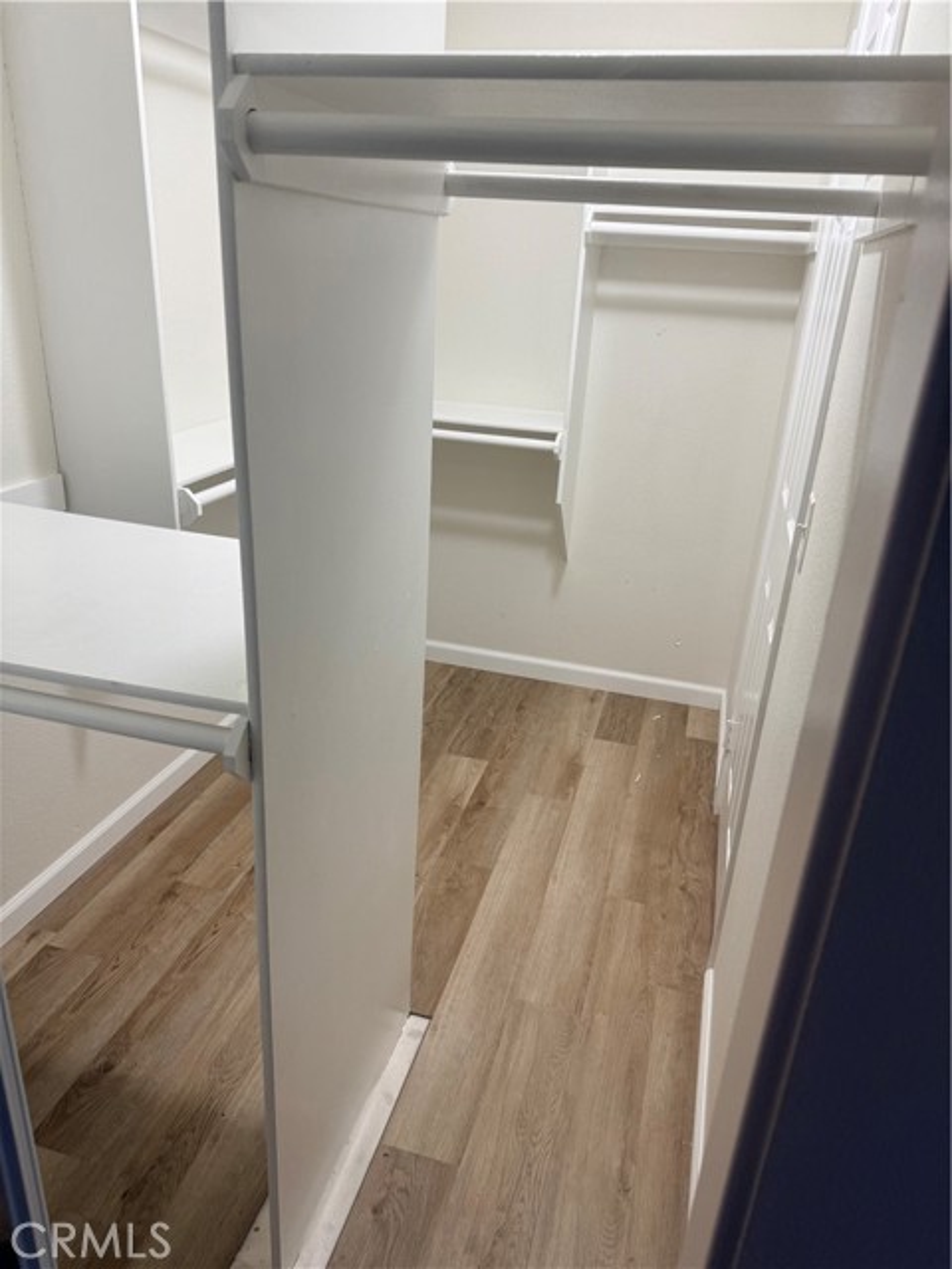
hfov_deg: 56.8
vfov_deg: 71.6
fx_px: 880
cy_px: 634
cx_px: 476
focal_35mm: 24
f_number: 1.78
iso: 125
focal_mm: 6.76
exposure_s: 1/60
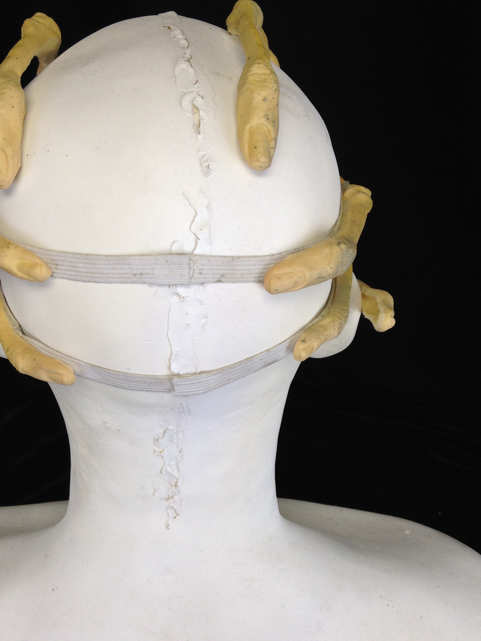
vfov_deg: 43.8
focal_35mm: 43
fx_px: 797
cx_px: 184
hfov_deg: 33.5
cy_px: 344
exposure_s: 1/60
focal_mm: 4.12
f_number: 2.4
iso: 50
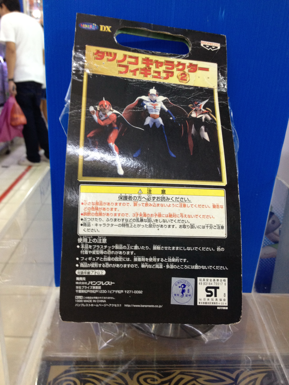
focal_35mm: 35
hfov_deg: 40.7
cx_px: 144
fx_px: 390
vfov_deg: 52.6
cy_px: 192
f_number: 2.4
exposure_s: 1/20
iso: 160
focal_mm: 4.28
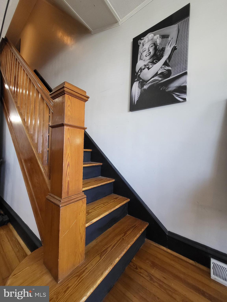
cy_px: 151
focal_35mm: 13
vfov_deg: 106.2
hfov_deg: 89.9
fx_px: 114
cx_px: 114
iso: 320
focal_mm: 1.74
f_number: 2.2
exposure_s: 1/60
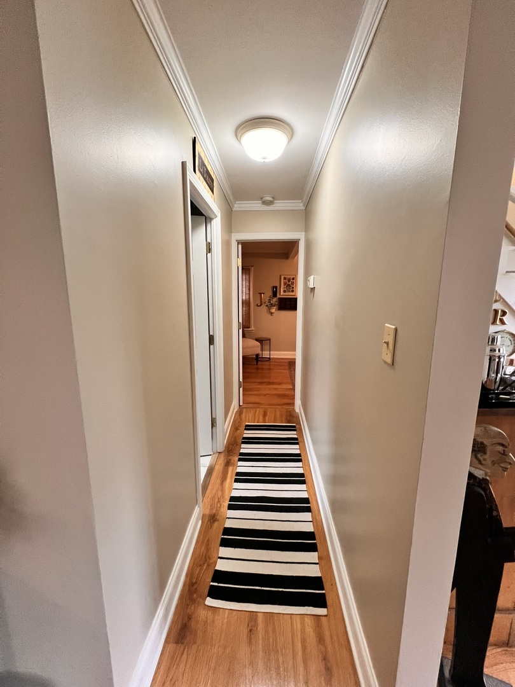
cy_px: 344
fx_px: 258
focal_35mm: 13
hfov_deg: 89.9
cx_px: 258
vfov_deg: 106.2
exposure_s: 1/60
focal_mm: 1.57
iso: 320
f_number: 1.8
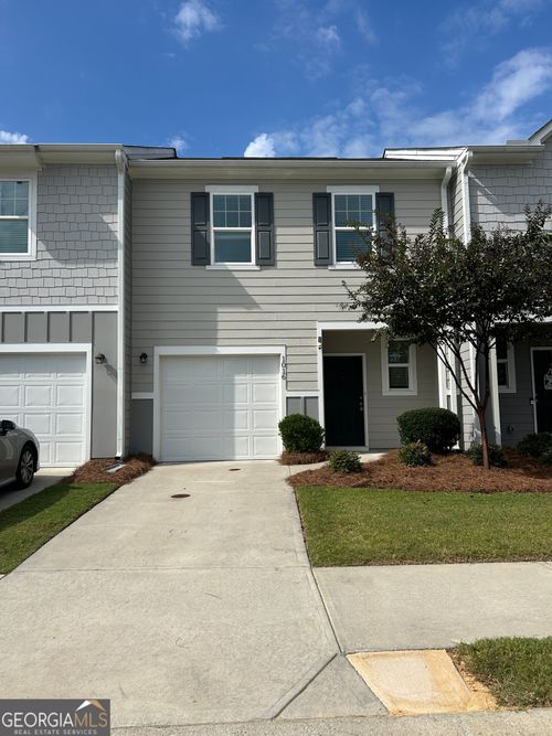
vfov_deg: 67.3
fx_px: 553
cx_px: 276
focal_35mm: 26
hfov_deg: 53.0
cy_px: 368
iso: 50
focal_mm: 5.7
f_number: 1.5
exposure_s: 1/6211
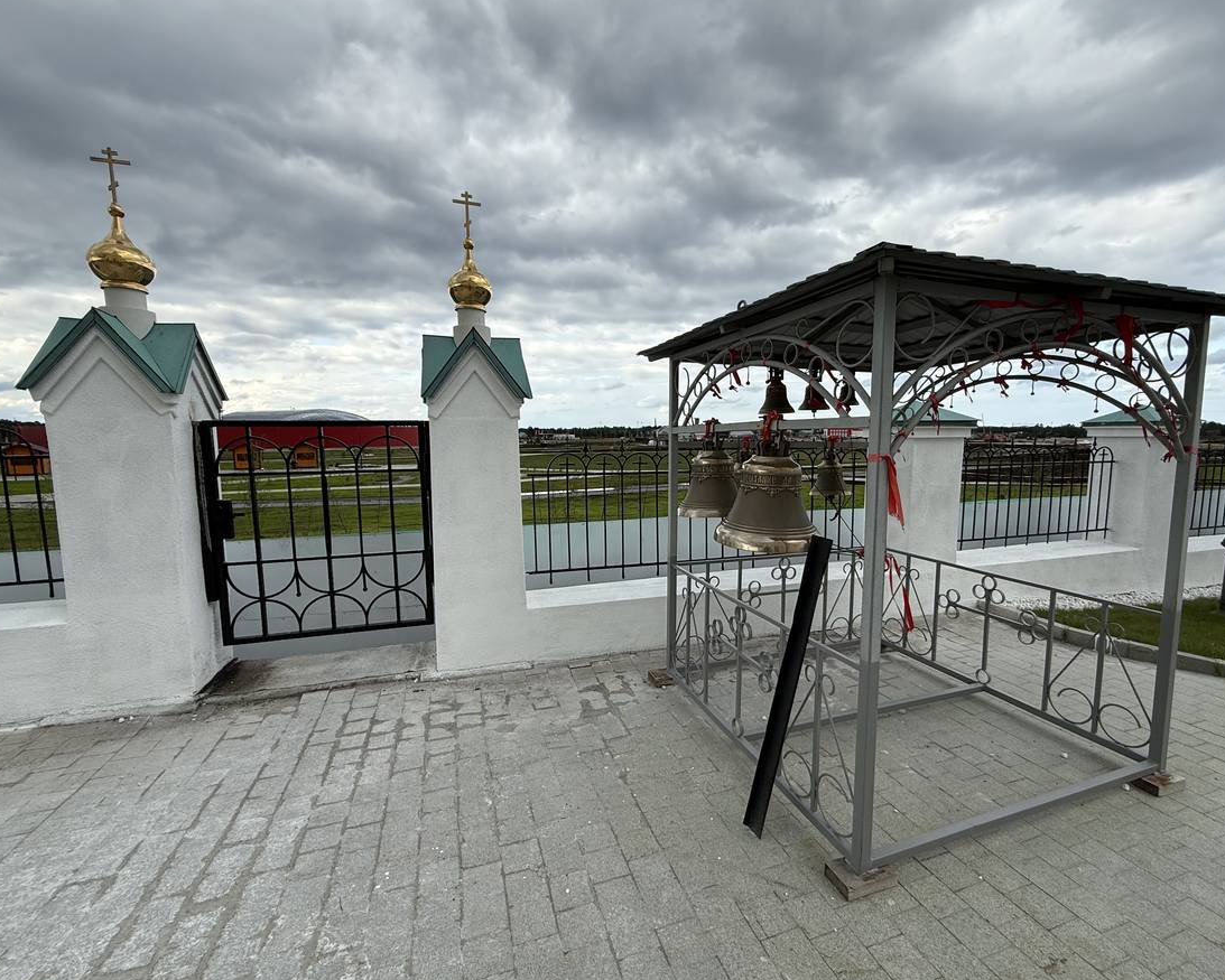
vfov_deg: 84.1
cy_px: 492
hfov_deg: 96.7
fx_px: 544
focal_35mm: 15
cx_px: 640
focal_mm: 2.22
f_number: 2.2
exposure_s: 1/651
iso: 50
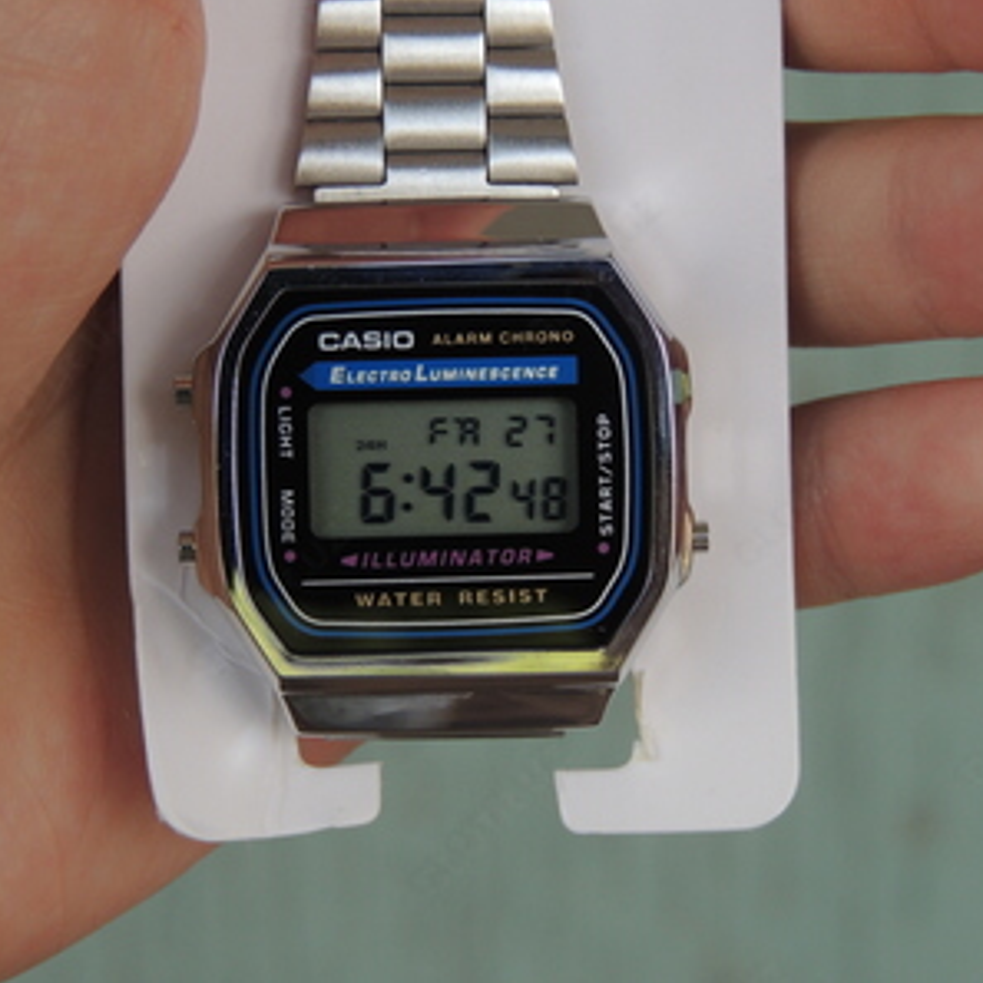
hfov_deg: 16.3
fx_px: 3438
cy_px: 490
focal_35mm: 107
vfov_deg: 16.3
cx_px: 477
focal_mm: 16
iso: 200
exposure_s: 1/160
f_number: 4.1
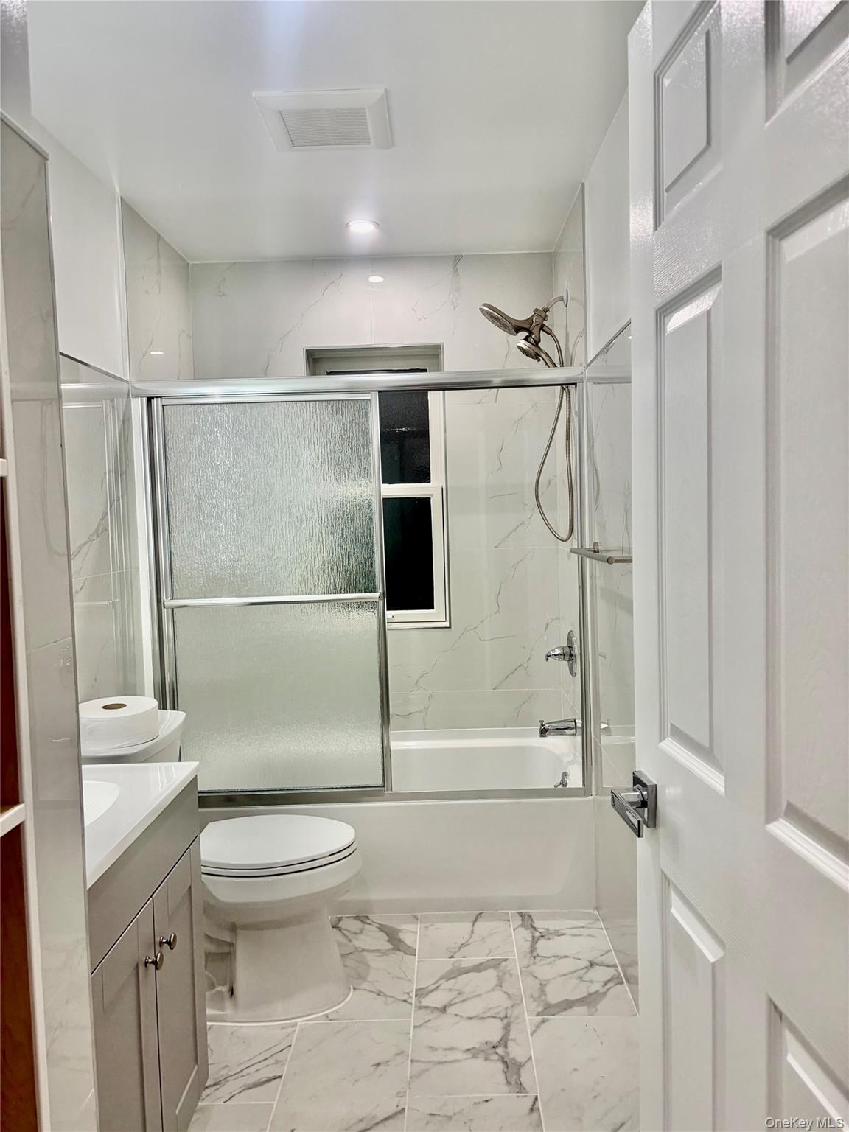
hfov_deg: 53.1
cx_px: 424
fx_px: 850
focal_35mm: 26
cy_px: 566
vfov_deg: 67.3
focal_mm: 5.96
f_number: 1.6
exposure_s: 1/120
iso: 80
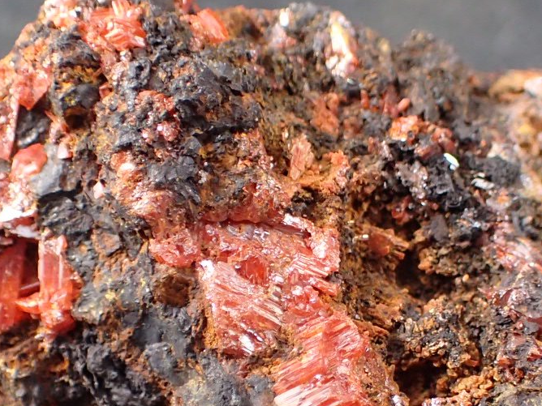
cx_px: 346
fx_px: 1440
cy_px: 323
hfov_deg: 21.3
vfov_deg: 16.0
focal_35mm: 92
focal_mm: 5.87
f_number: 2.4
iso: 320
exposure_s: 1/125
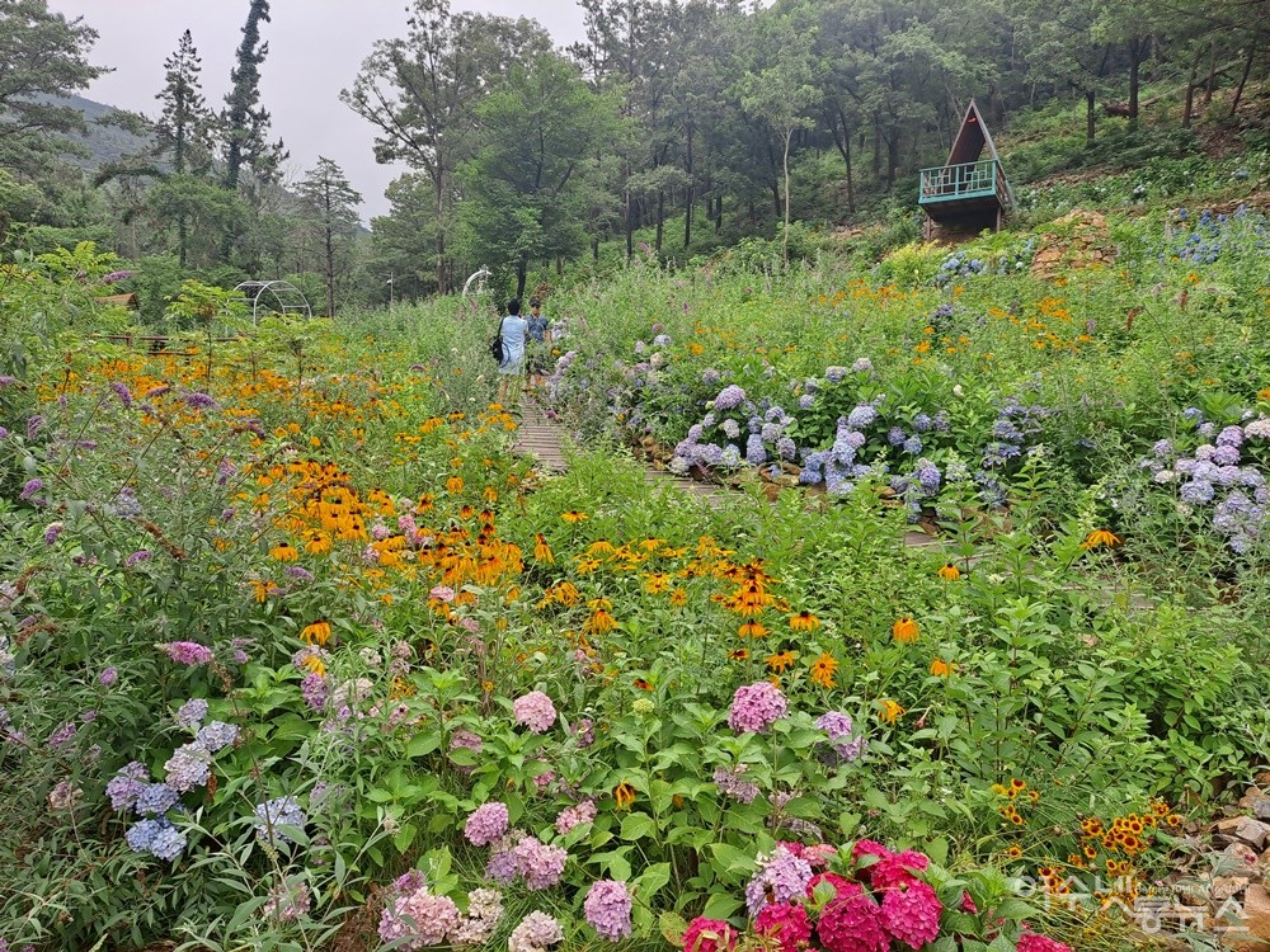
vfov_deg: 56.8
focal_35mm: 24
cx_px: 635
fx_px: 881
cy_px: 476
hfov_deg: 71.6
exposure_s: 1/335
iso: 25
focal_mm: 5.23
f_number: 1.8
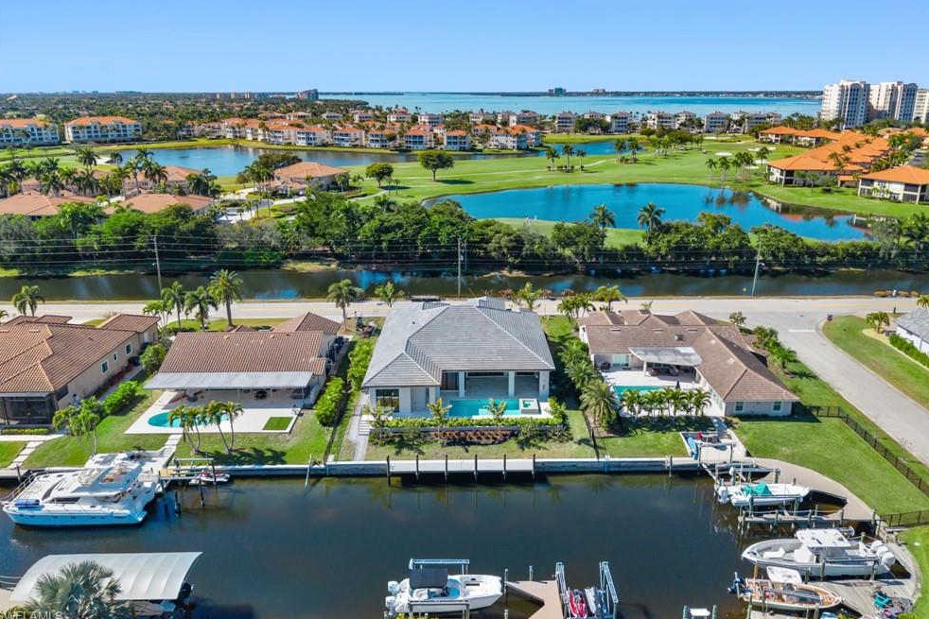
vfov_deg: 49.4
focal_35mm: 26
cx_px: 477
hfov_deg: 69.4
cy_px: 263
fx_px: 671
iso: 100
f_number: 1.8
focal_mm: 8.67
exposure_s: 1/400
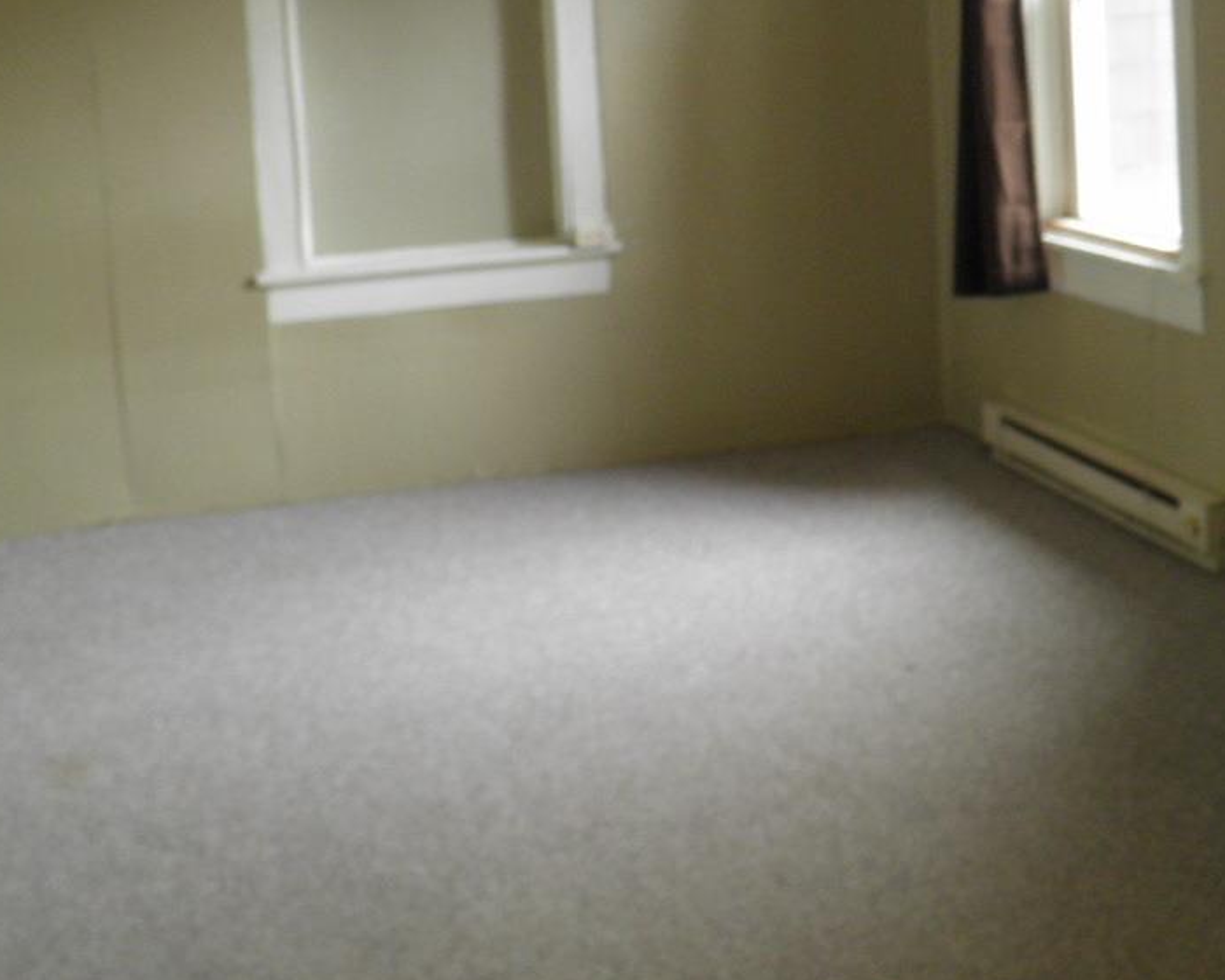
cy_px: 189
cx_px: 760
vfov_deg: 29.5
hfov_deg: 37.1
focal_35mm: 50
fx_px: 1813
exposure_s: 1/8
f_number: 2.8
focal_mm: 4.9
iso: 100
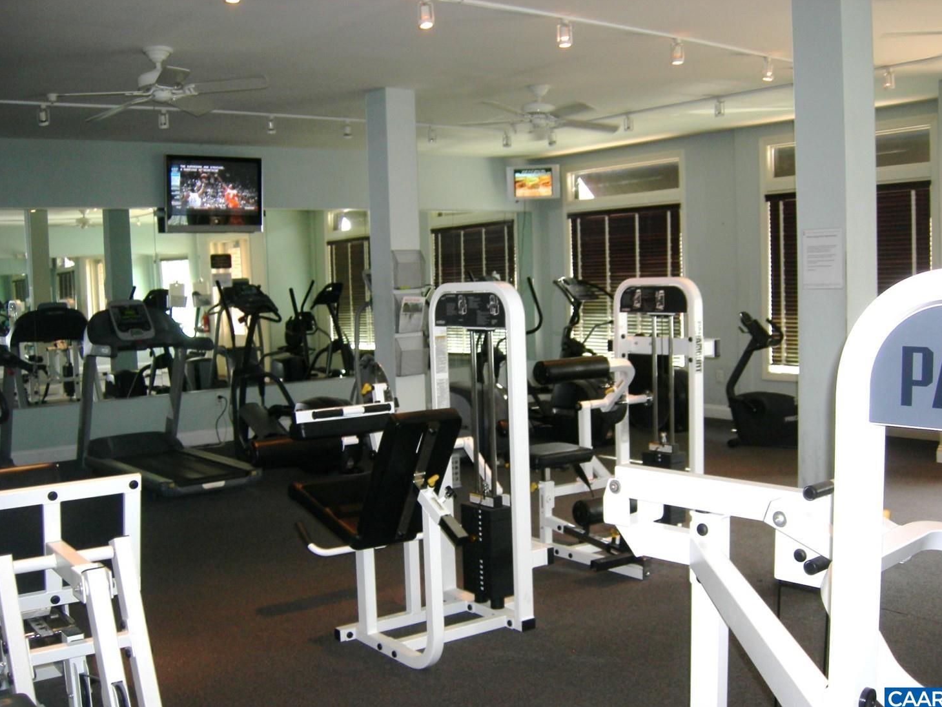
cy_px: 359
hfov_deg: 50.1
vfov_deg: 38.7
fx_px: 1007
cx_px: 471
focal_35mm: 37
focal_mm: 7.5
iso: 64
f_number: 2.7
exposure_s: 1/60.1
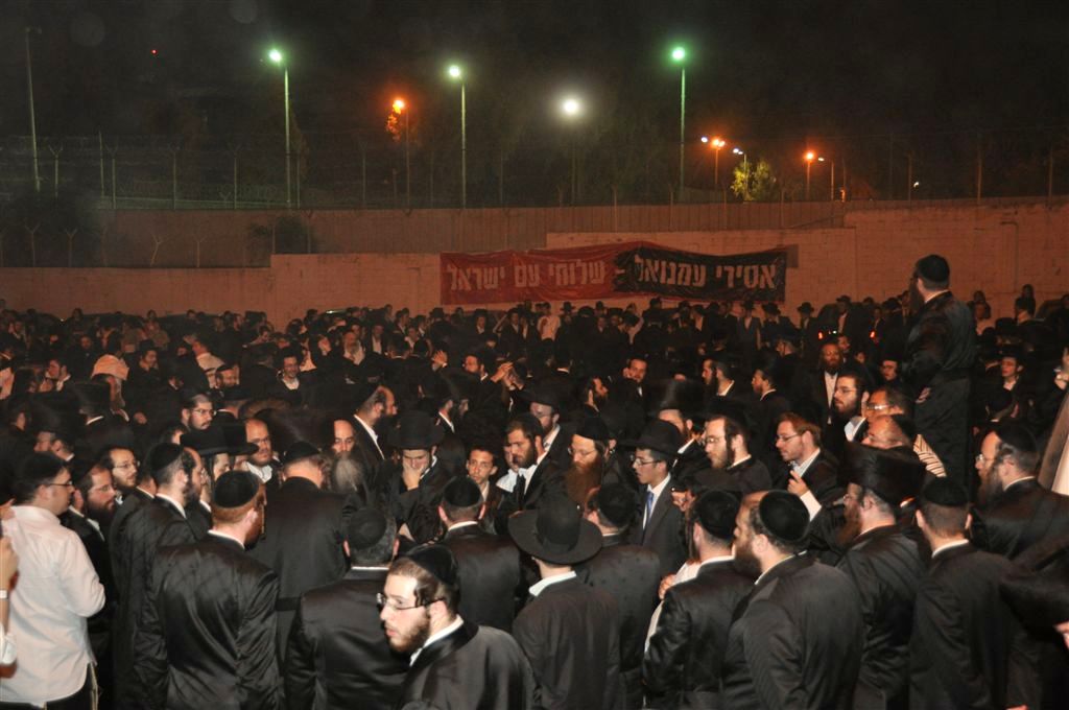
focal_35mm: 42
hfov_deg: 46.5
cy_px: 355
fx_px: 1246
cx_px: 534
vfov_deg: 31.8
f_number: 4
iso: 800
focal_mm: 28
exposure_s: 1/60
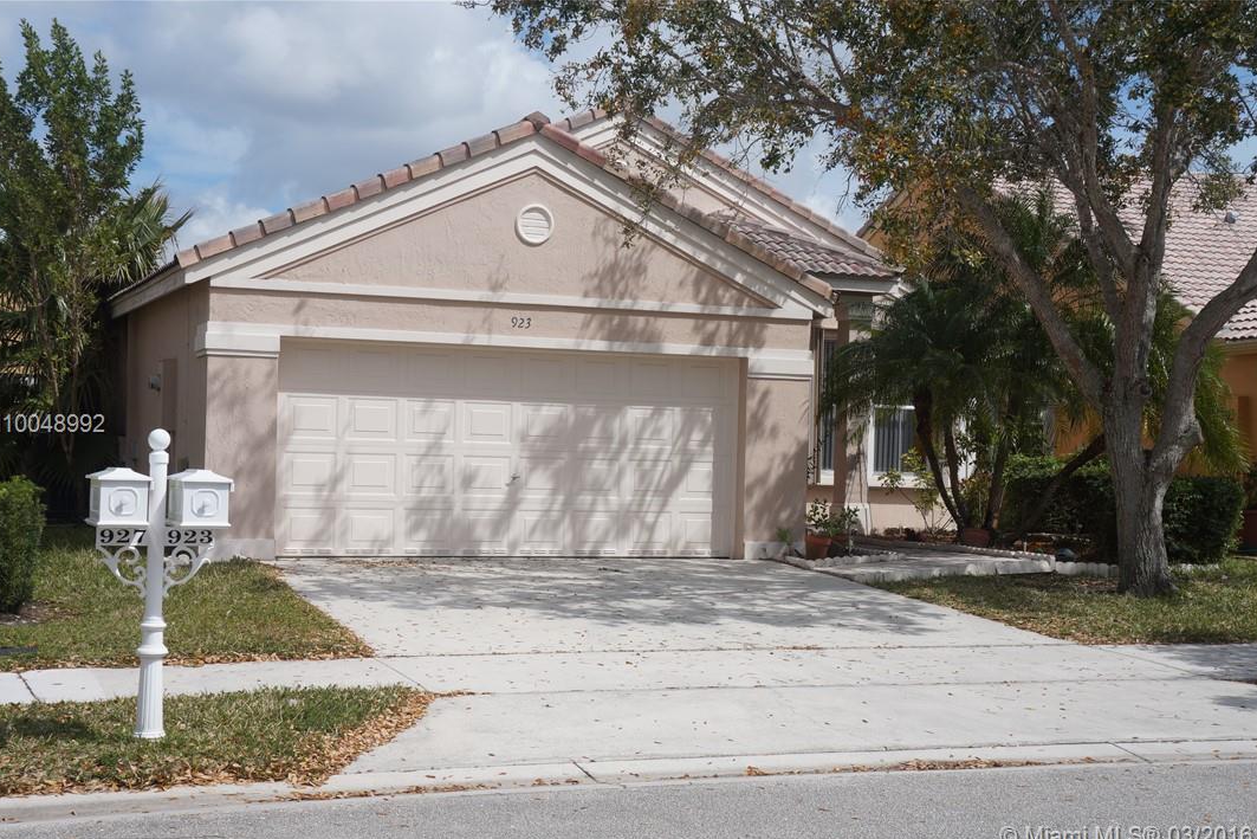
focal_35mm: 51
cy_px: 426
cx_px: 623
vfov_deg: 26.7
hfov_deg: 39.2
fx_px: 1764
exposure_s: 1/320
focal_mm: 33
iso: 100
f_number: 10
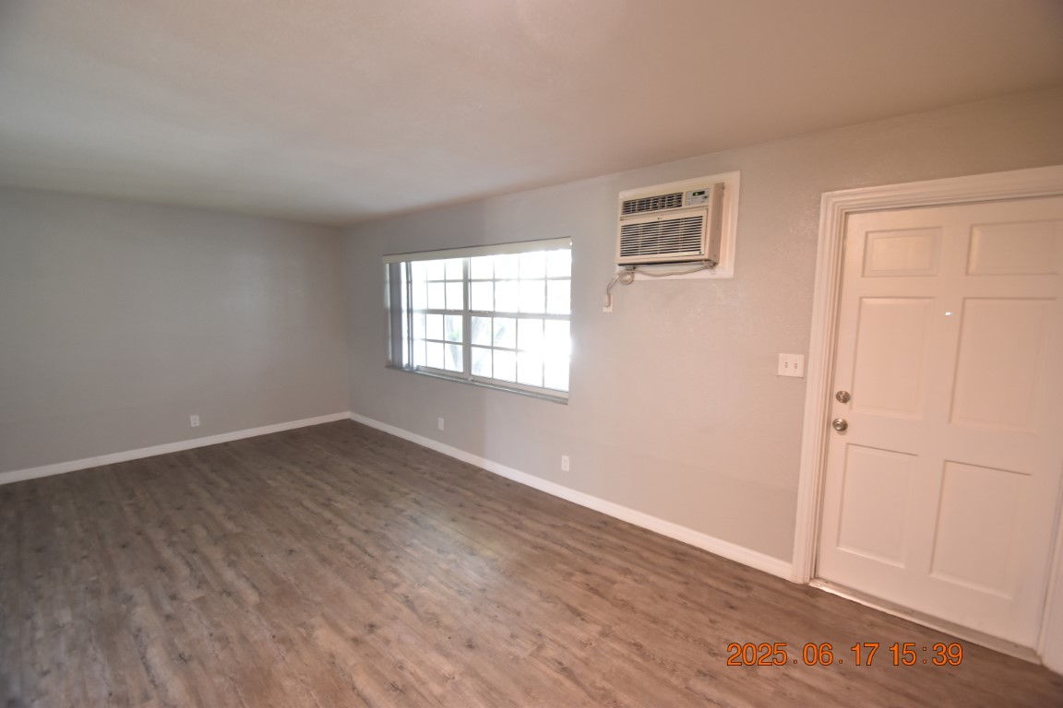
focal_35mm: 15
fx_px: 443
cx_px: 532
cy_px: 354
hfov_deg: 100.4
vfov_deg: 77.3
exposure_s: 1/15
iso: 800
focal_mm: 10
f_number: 3.5
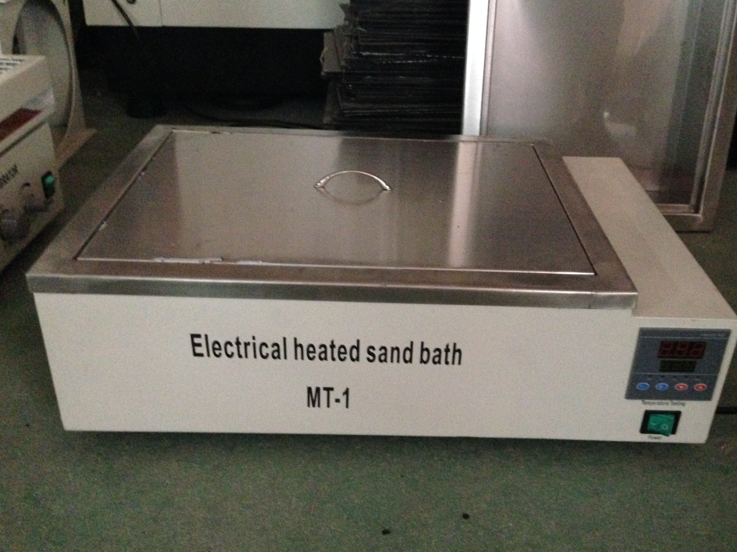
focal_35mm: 37
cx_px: 400
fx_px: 788
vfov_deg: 38.7
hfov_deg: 50.1
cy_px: 277
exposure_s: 1/15
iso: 800
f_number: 2.4
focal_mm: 4.12
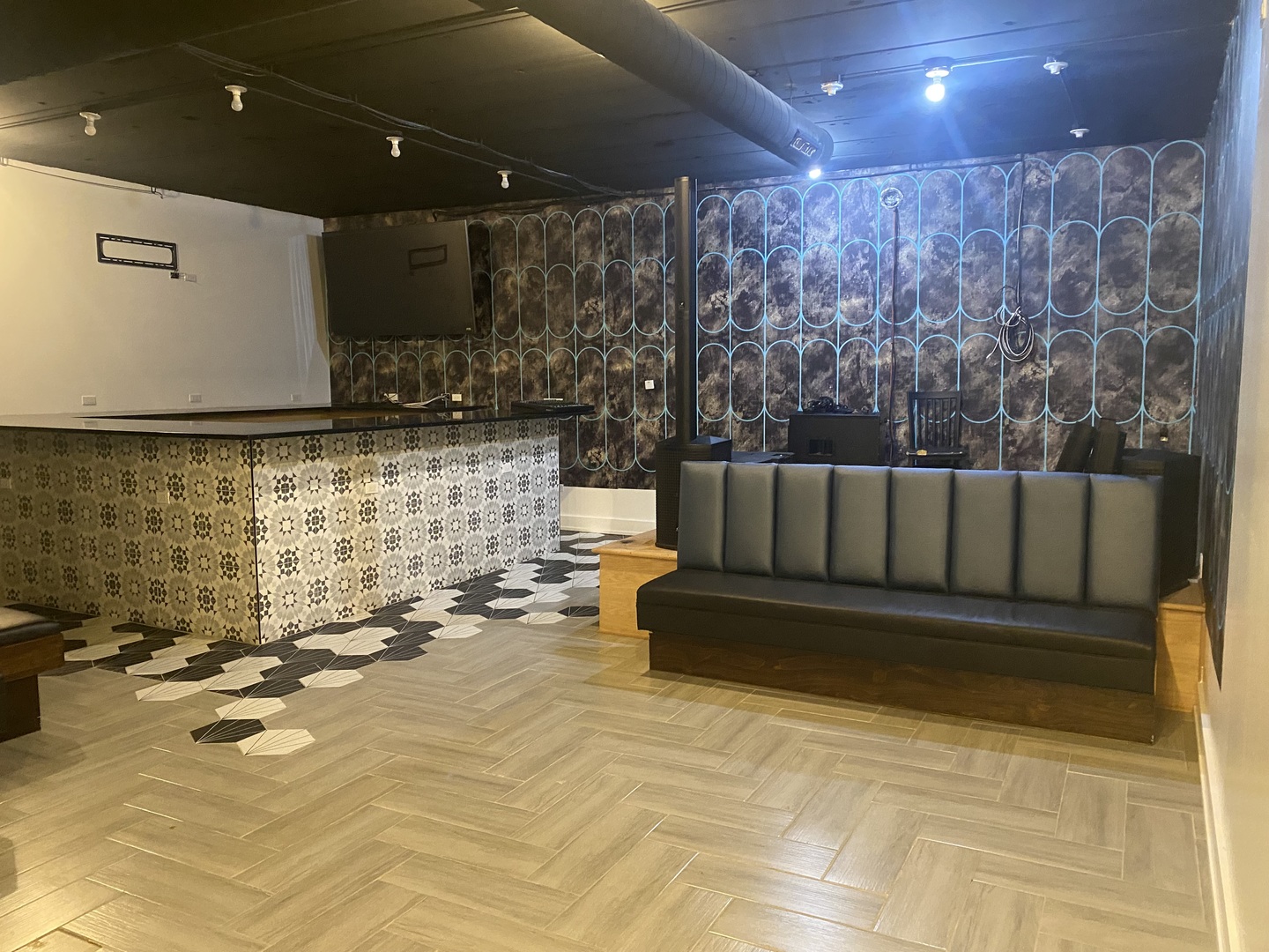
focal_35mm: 26
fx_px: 953
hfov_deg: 67.3
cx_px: 634
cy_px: 476
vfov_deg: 53.1
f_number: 1.8
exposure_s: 1/30
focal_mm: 4.25
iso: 640
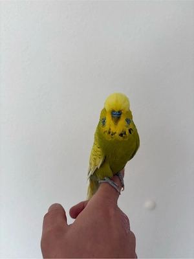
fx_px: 194
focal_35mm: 26
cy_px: 130
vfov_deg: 67.3
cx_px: 97
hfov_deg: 53.1
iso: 50
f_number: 1.6
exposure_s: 1/122
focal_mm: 5.96
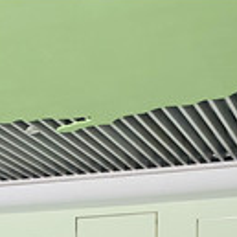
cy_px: 406
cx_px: 62
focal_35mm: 107
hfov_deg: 16.2
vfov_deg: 14.6
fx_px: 829
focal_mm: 4.25
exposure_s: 1/84
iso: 125
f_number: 1.8
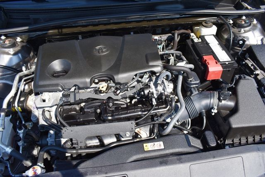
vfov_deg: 43.6
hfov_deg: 61.9
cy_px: 88
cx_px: 132
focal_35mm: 30
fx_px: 221
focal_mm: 20
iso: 160
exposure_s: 1/250
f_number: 8
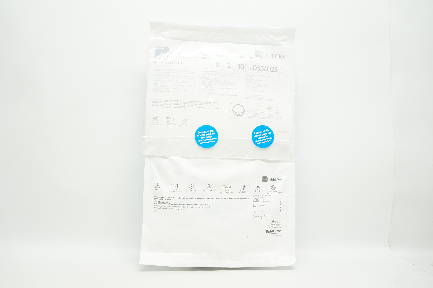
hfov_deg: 67.4
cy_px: 144
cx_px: 216
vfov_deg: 47.8
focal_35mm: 27
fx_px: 324
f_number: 5.6
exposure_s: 1/60
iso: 400
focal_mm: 18
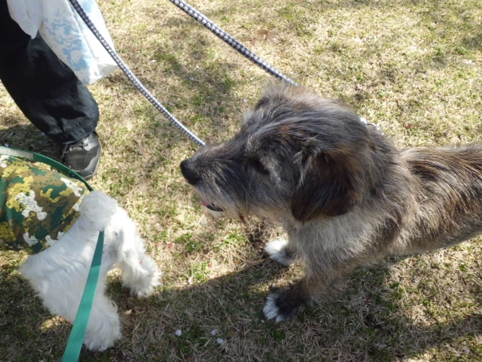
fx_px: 362
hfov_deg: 67.3
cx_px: 241
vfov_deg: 53.1
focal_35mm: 26
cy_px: 181
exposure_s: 1/80
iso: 100
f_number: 7.9
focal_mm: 4.7
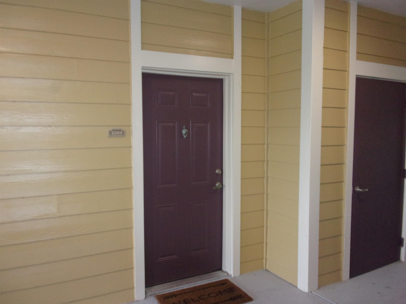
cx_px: 203
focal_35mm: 28
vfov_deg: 49.7
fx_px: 328
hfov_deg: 63.4
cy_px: 152
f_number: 3.9
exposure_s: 1/34
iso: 500
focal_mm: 5.1
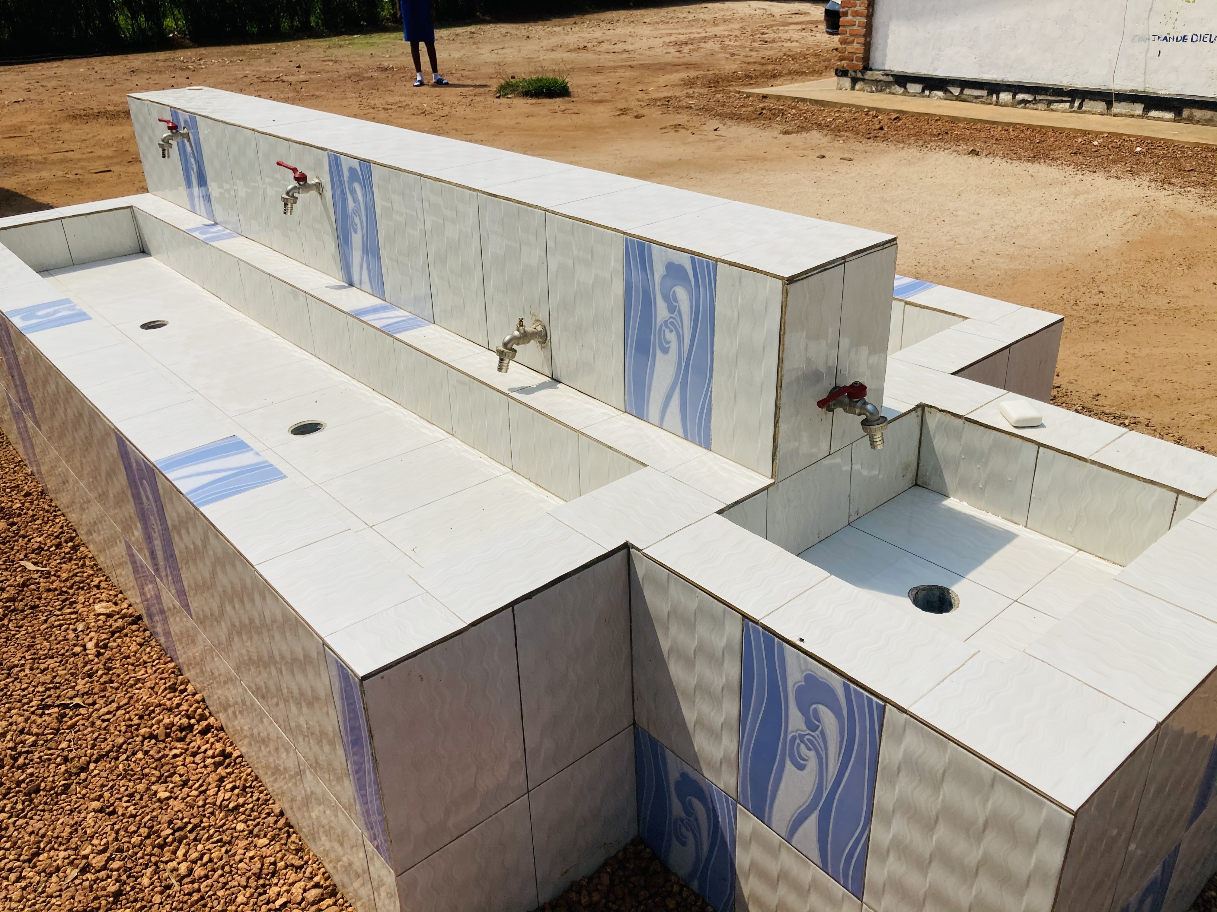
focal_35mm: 28
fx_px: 984
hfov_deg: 63.4
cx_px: 608
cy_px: 456
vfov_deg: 49.7
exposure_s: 1/5348
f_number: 1.8
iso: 25
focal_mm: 3.99
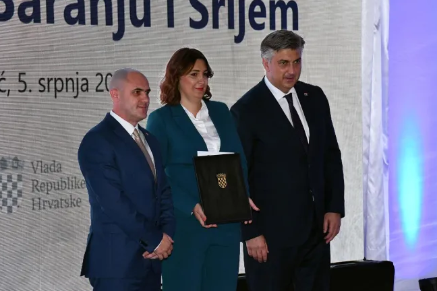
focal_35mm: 149
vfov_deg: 9.2
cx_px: 221
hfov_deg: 13.8
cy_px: 138
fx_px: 1809
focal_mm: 85
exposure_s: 1/250
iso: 2500
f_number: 11
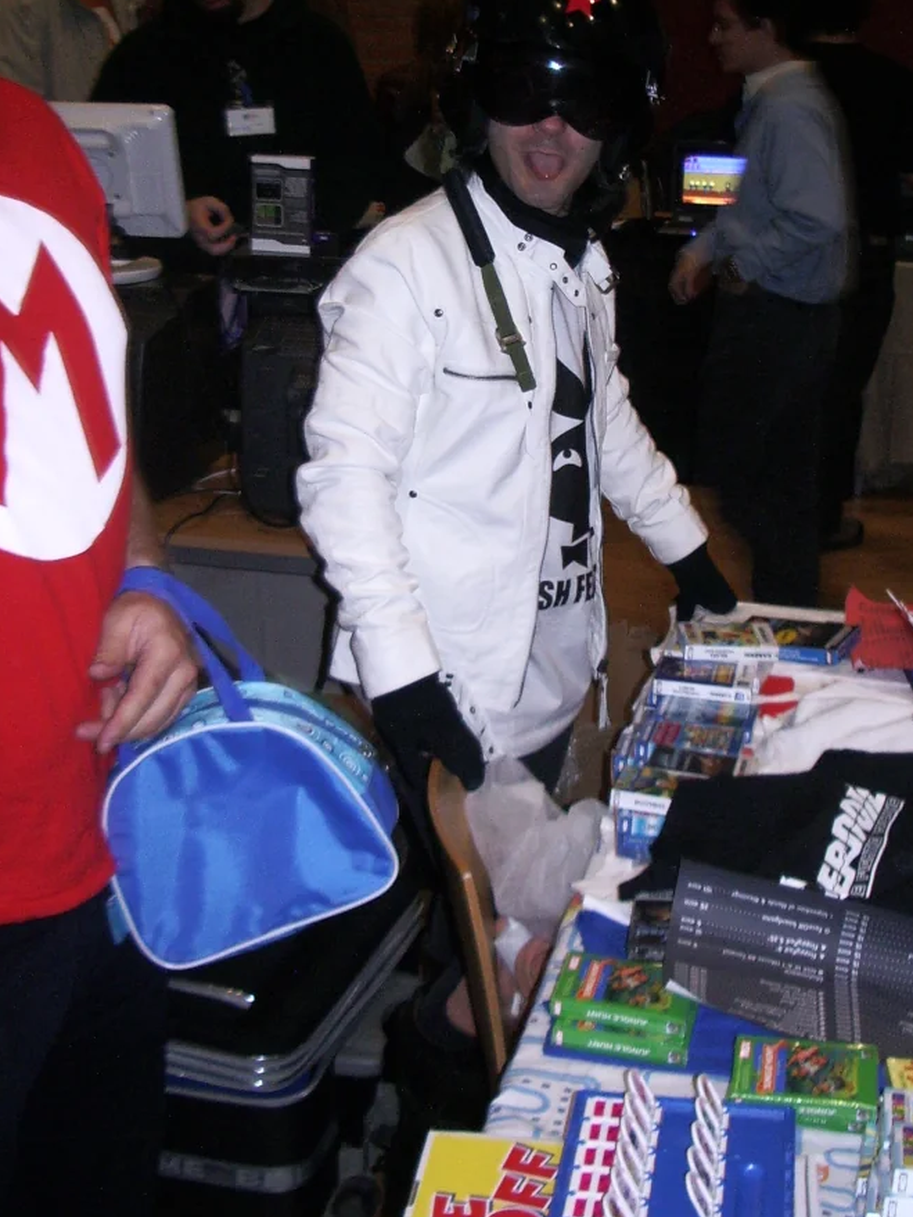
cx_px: 468
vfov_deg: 37.1
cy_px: 421
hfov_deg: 28.6
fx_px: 1793
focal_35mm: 51
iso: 200
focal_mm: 5.8
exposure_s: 1/15
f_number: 2.6
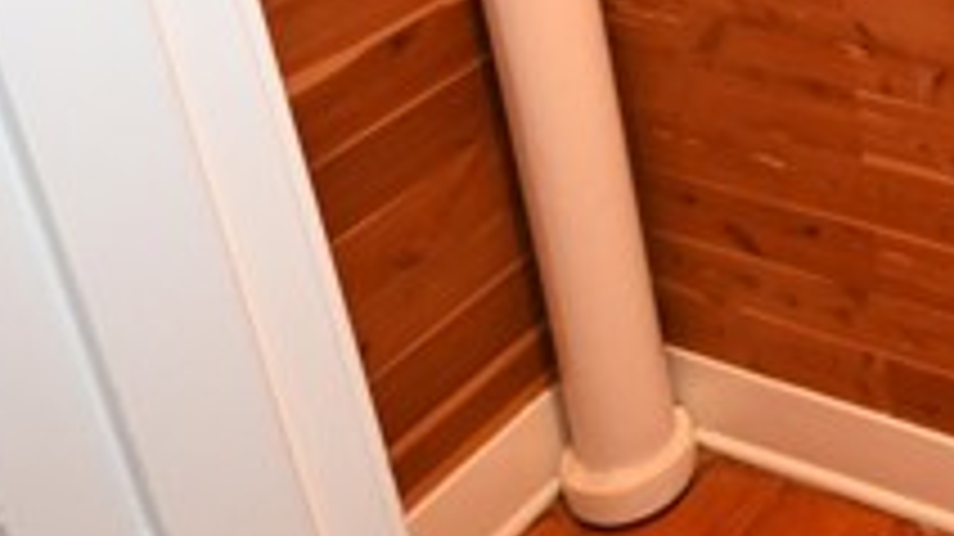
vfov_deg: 17.8
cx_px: 1228
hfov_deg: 28.3
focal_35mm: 62
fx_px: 1557
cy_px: -227
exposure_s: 1/60
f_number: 4
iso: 1000
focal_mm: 13
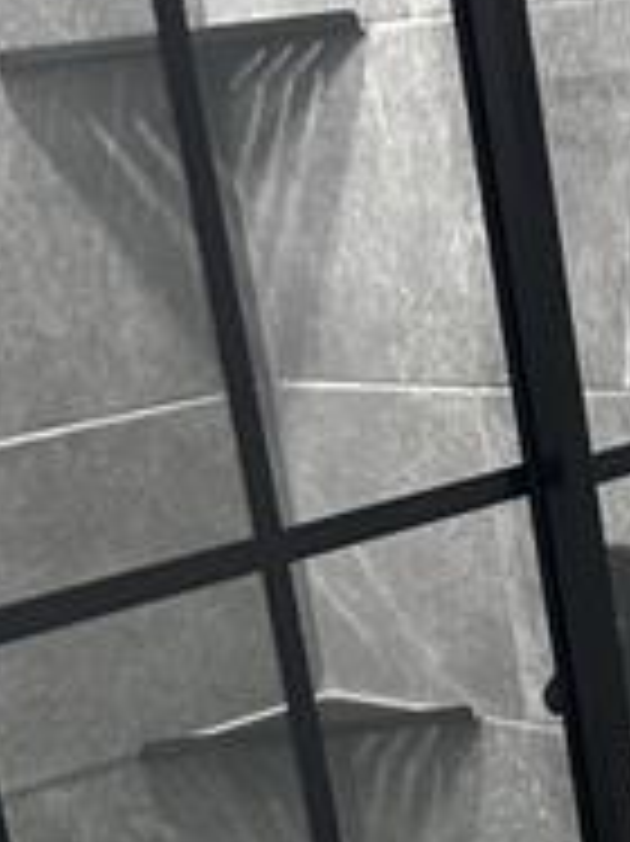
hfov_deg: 13.3
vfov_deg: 17.9
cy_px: 865
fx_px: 2599
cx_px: 828
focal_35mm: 107
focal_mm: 5.7
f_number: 1.5
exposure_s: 1/60
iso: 200
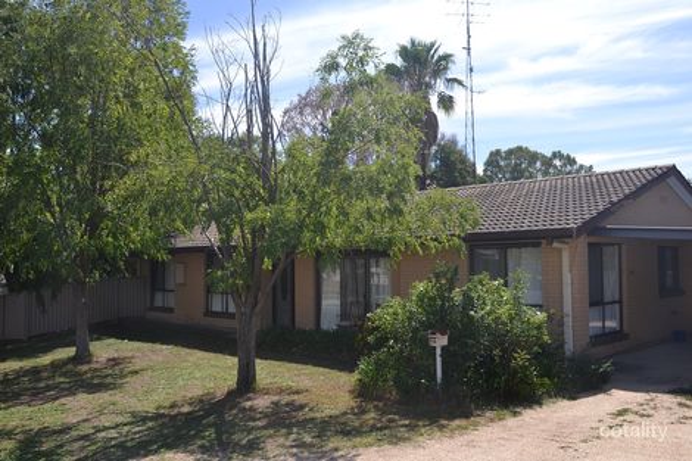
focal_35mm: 33
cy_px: 230
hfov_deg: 57.2
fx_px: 634
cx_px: 346
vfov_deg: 39.9
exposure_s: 1/200
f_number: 7.1
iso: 100
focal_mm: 22
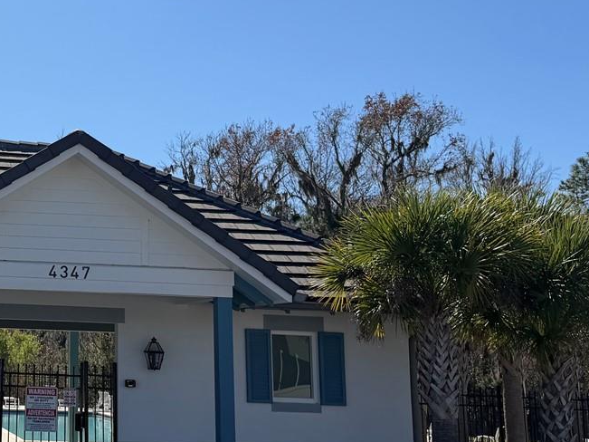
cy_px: 172
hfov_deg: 30.1
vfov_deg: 24.8
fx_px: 1004
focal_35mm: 59
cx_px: -20
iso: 80
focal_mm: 6.76
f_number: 1.78
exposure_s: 1/8130
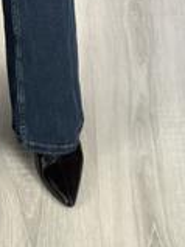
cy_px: -126
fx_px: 1092
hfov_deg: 9.6
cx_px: -28
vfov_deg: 12.3
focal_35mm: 153
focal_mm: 6.86
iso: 250
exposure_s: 1/60
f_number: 1.78
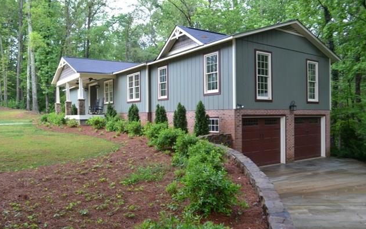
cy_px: 122
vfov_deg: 44.5
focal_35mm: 28
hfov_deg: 66.5
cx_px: 181
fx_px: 279
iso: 400
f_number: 5
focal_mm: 18
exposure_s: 1/100
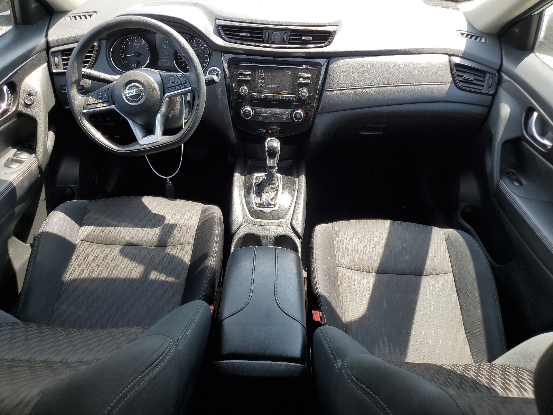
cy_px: 208
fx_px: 415
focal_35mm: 26
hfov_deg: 67.3
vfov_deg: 53.1
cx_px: 276
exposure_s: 1/370
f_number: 1.5
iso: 50
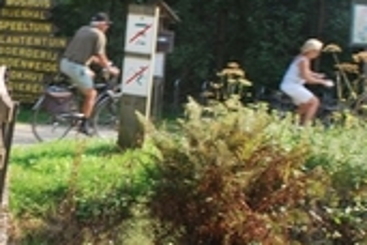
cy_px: 102
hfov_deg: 21.0
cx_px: 39
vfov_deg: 14.4
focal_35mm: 95
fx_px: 968
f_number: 5.6
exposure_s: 1/125
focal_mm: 18
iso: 125
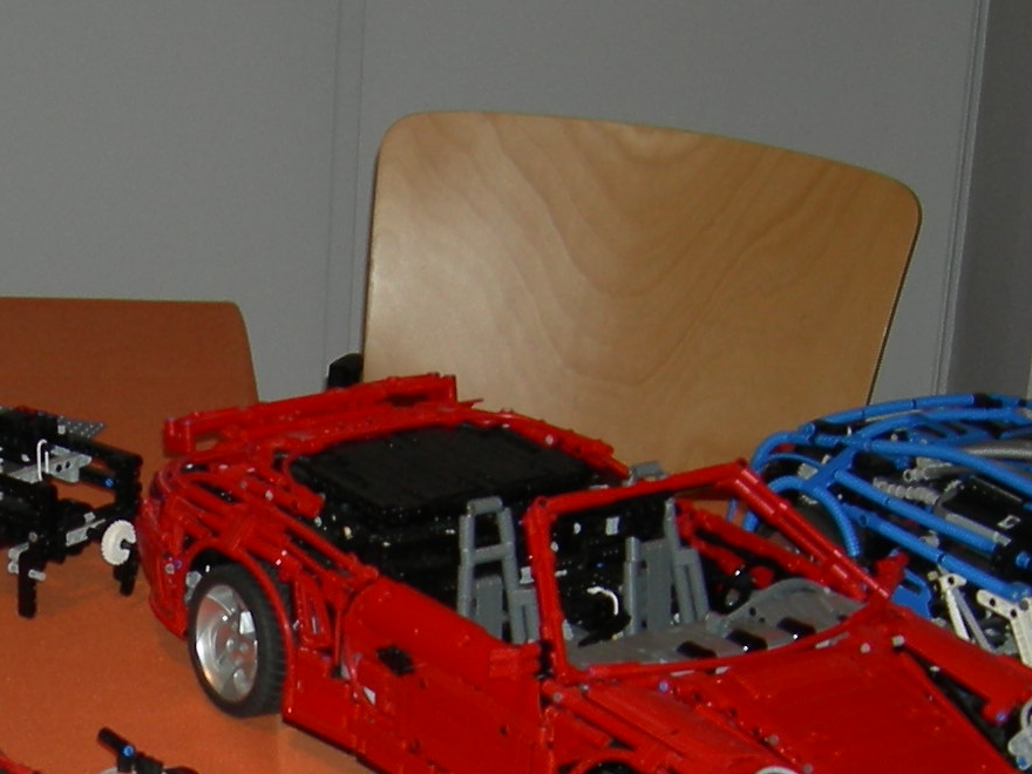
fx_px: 3160
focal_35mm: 106
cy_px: 755
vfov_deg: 13.8
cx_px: 64
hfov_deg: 18.2
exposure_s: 1/60.1
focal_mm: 7.5
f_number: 2.7
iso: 64
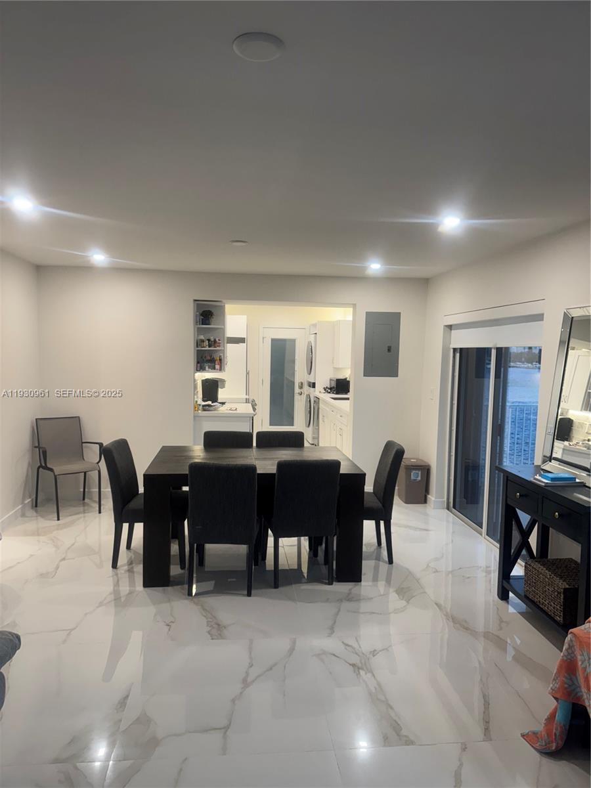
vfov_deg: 71.6
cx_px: 296
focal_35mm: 24
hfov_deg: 56.8
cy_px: 394
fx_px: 546
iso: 200
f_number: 1.78
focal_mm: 6.76
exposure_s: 1/120
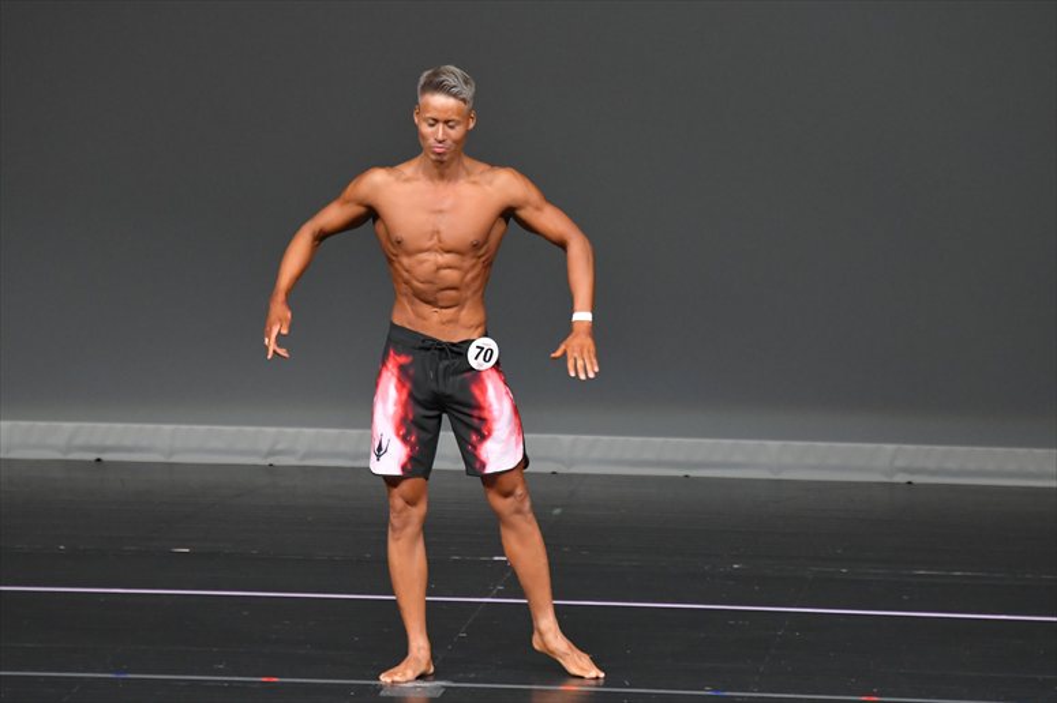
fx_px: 9244
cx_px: 528
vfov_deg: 4.4
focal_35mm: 315
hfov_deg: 6.5
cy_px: 352
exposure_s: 1/400
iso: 4000
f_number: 5.6
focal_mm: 210
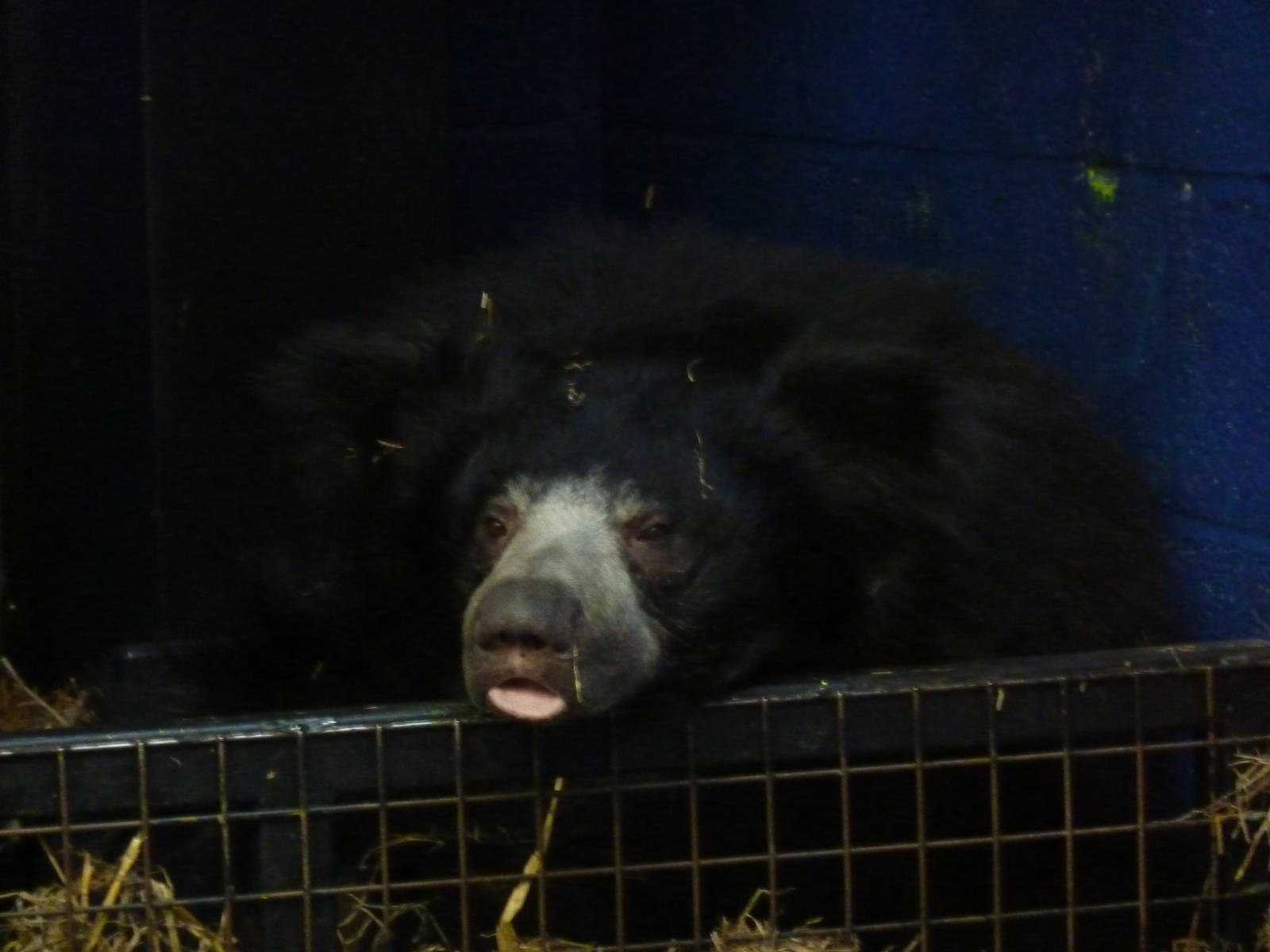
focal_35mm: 210
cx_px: 635
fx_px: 7705
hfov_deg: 9.4
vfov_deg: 7.1
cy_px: 476
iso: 800
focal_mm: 34.4
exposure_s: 1/8
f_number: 4.6
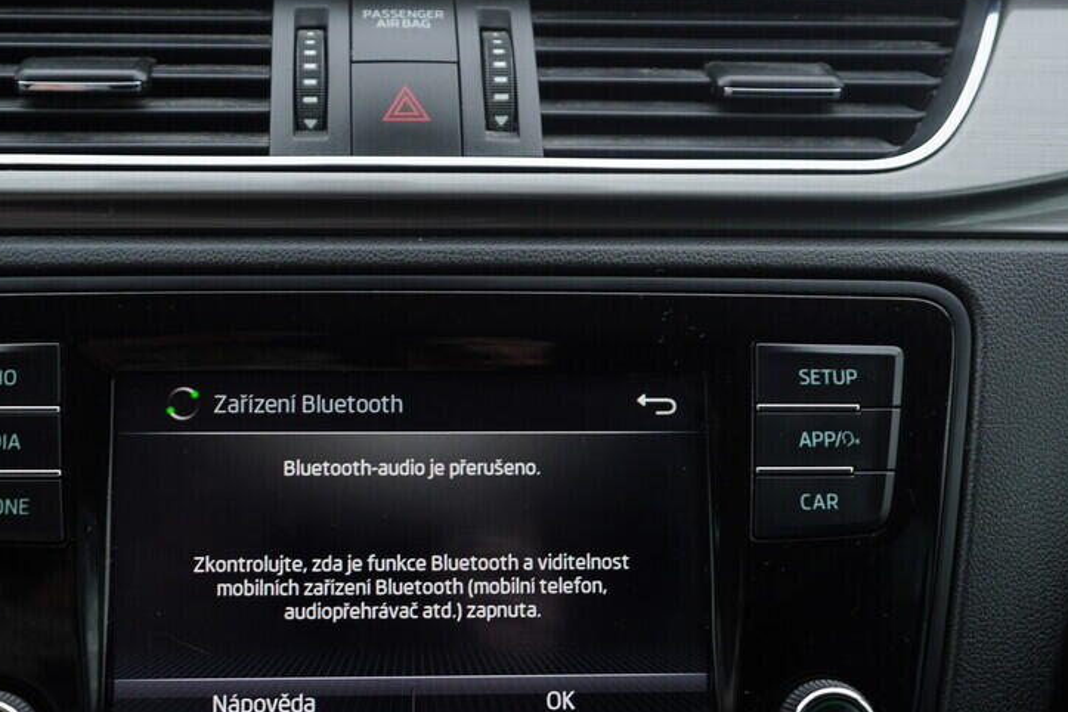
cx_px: 425
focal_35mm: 51
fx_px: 1513
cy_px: 391
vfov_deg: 26.5
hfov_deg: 38.7
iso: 125
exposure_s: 1/50
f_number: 3.2
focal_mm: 24
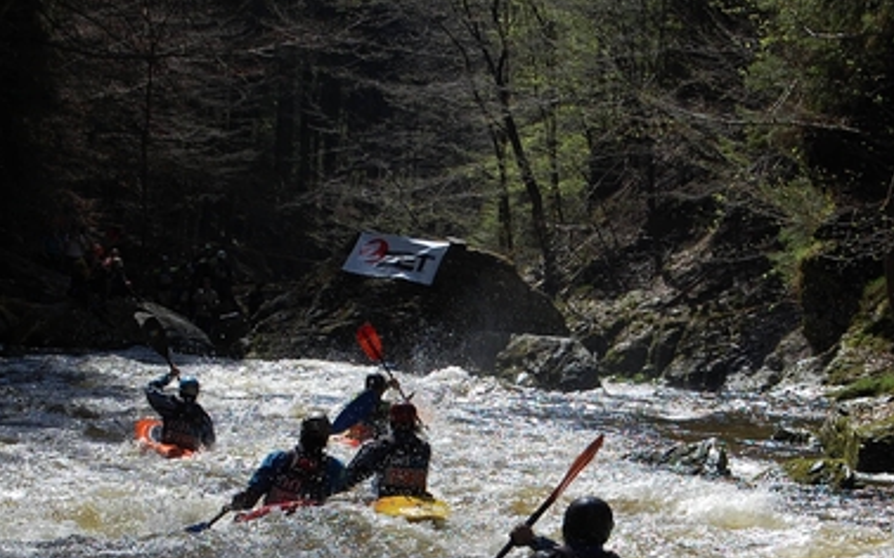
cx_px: 546
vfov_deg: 8.9
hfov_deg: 14.2
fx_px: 3578
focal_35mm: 147
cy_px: 453
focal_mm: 55
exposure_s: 1/1000
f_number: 5.6
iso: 220
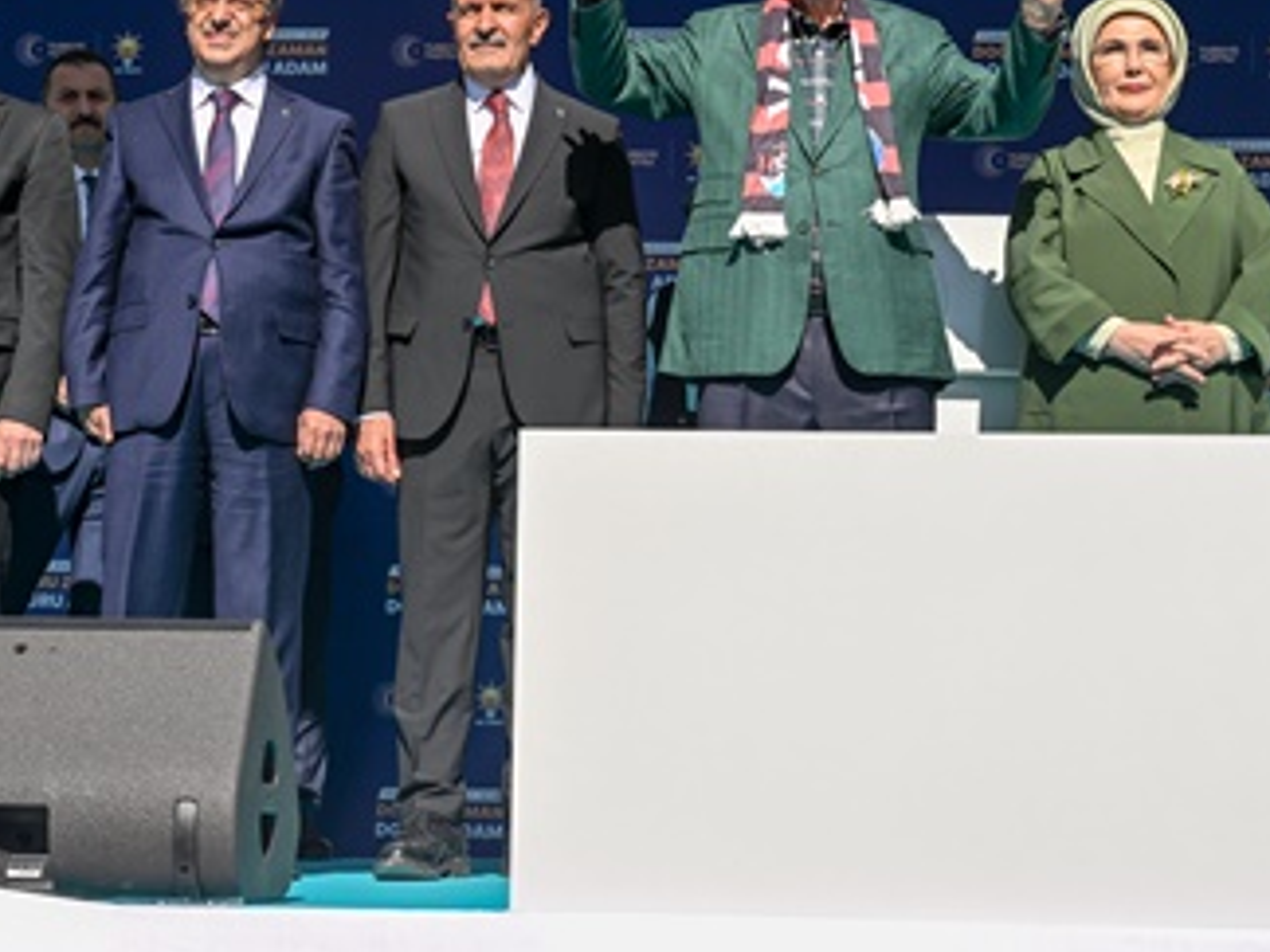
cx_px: 529
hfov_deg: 26.6
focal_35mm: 73
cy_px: 270
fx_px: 2678
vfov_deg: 20.1
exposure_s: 1/640
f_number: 6.3
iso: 100
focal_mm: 41
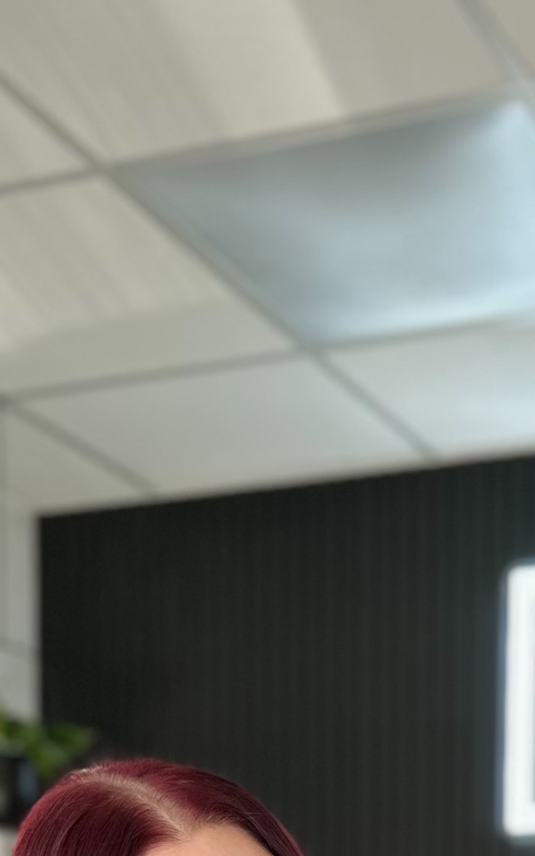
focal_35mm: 79
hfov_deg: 16.2
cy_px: 1304
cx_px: 536
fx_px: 1842
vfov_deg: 21.6
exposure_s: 1/121
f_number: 1.78
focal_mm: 6.86
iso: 80
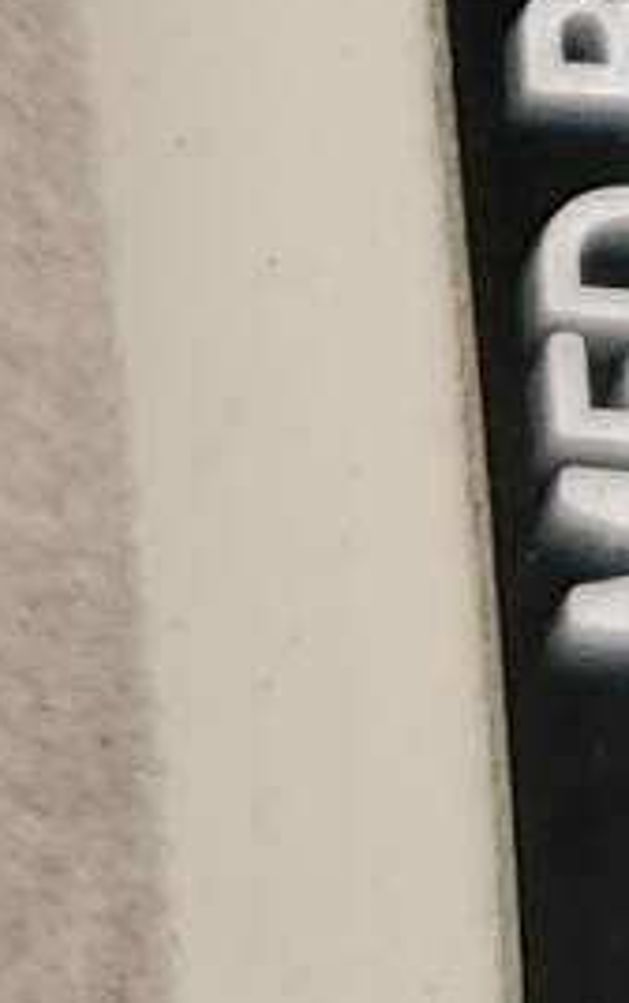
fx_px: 5994
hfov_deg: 5.6
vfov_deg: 8.6
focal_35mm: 219
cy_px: -1540
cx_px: 1868
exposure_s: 1/385
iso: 50
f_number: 1.5
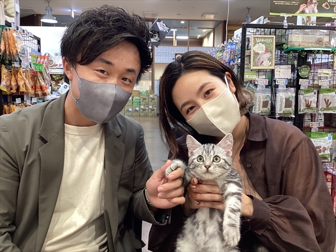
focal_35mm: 31
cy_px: 126
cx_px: 168
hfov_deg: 58.4
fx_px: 301
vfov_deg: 45.4
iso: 200
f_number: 2.4
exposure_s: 1/50
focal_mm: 3.3
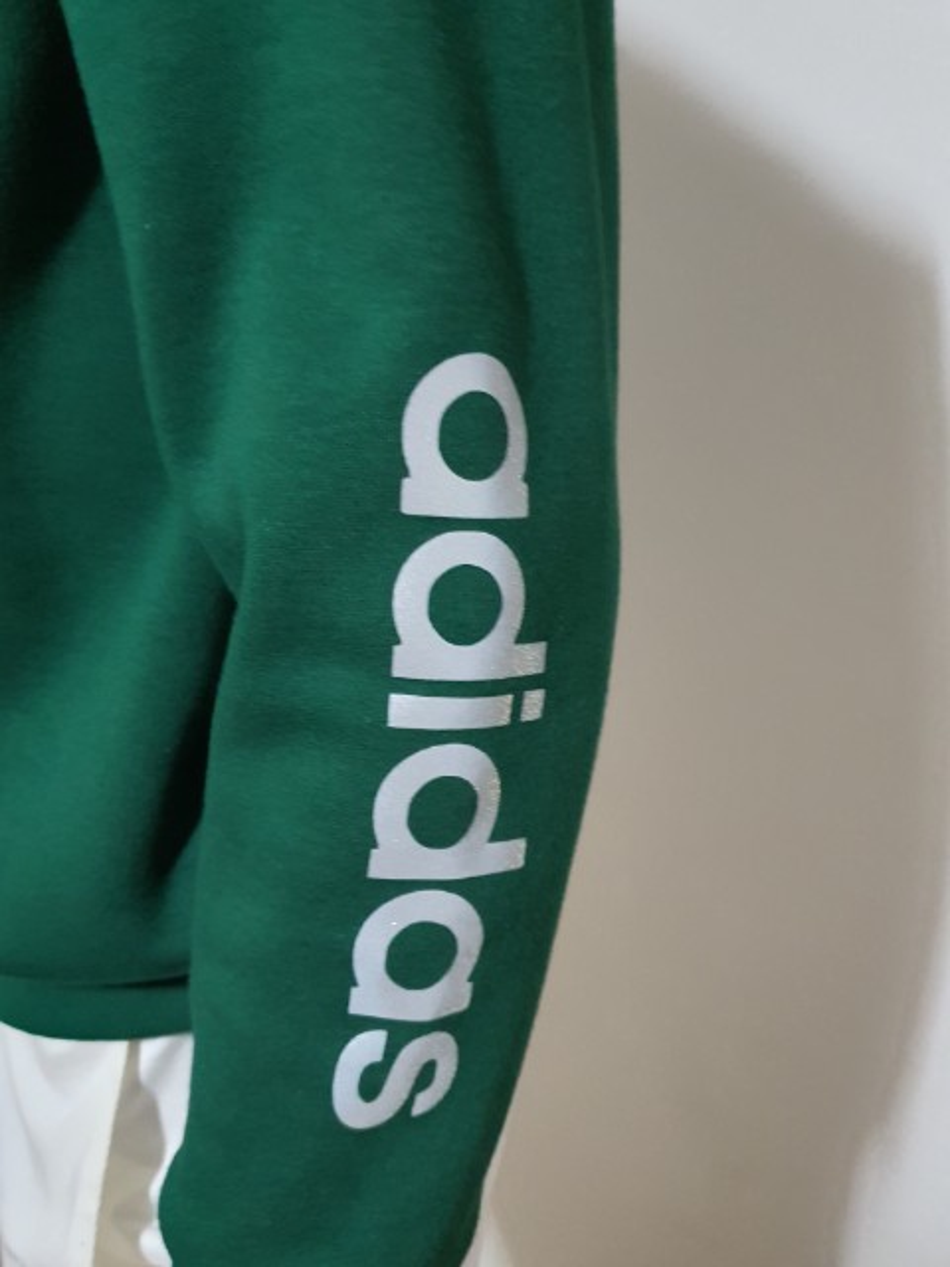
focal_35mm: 26
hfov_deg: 53.1
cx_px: 475
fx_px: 951
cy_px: 634
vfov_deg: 67.3
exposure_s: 1/40
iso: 640
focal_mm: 4.3
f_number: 1.5
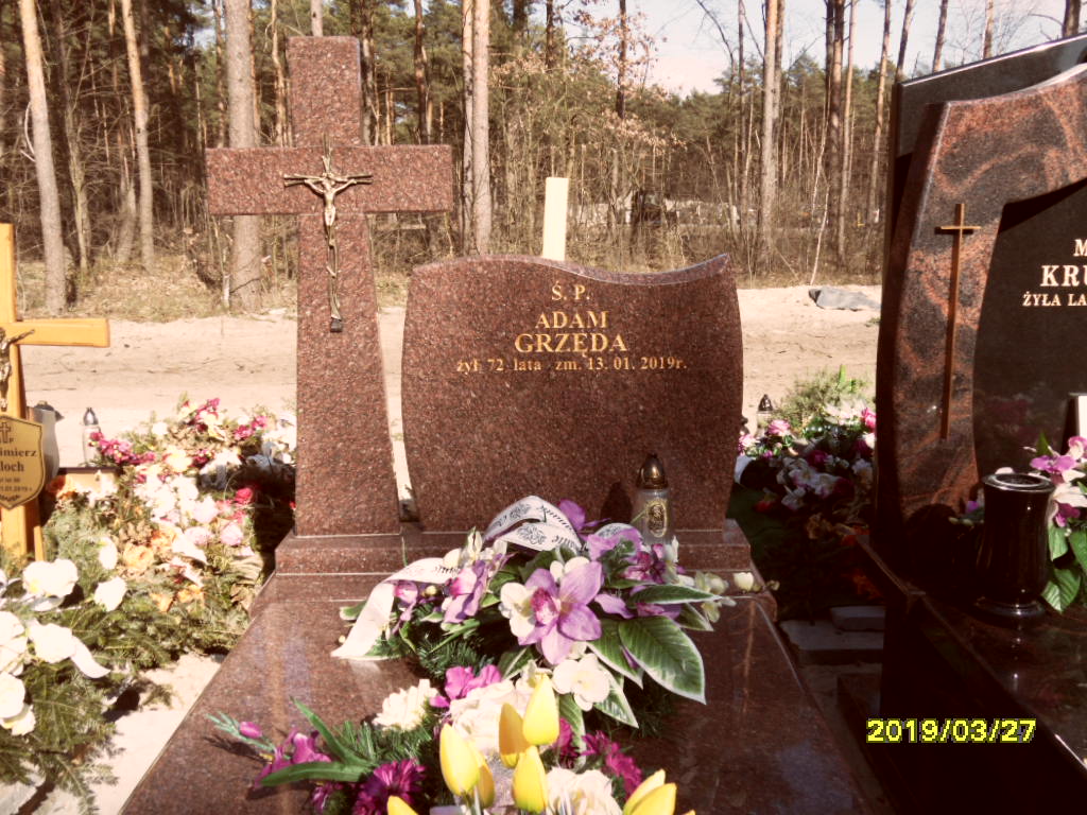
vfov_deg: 44.2
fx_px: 1005
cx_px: 544
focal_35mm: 32
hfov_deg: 56.8
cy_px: 408
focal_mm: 5.3
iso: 80
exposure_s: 1/750
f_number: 3.4
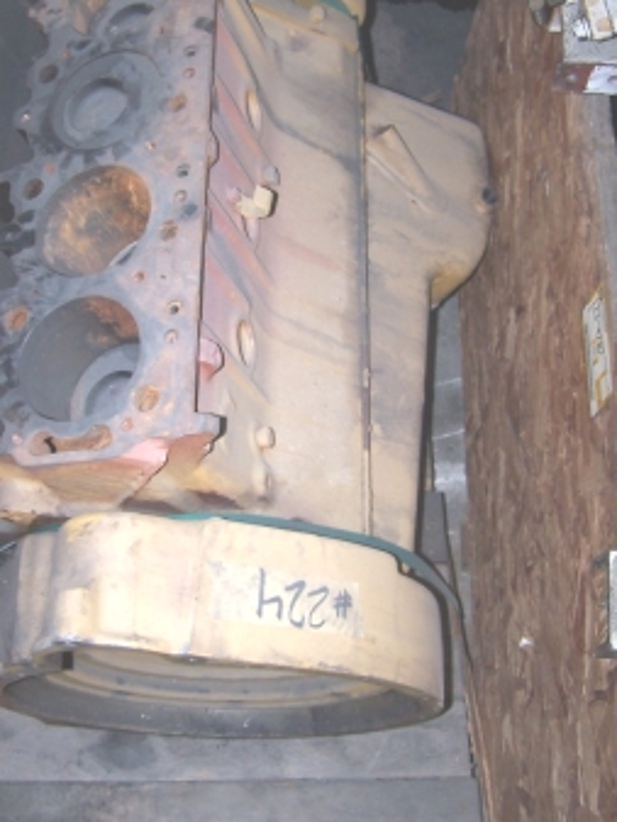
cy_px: 363
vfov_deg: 38.1
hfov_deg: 29.0
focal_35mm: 50
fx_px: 1188
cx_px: 226
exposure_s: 1/60
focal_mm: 6.3
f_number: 2.8
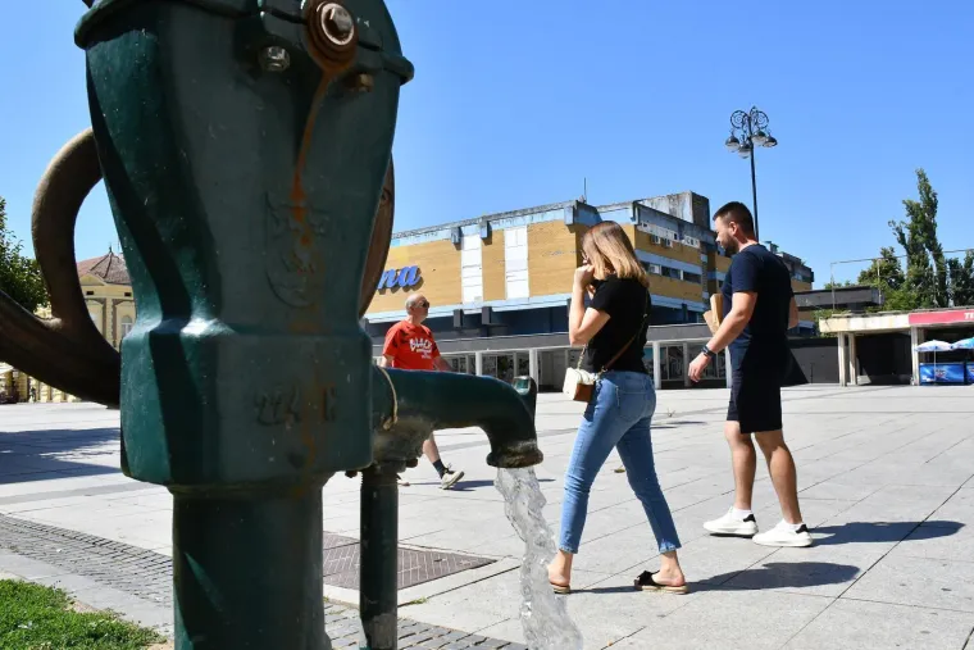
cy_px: 325
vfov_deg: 47.9
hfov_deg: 67.4
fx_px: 731
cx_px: 487
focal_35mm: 27
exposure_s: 1/1000
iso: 1250
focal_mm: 18
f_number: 16
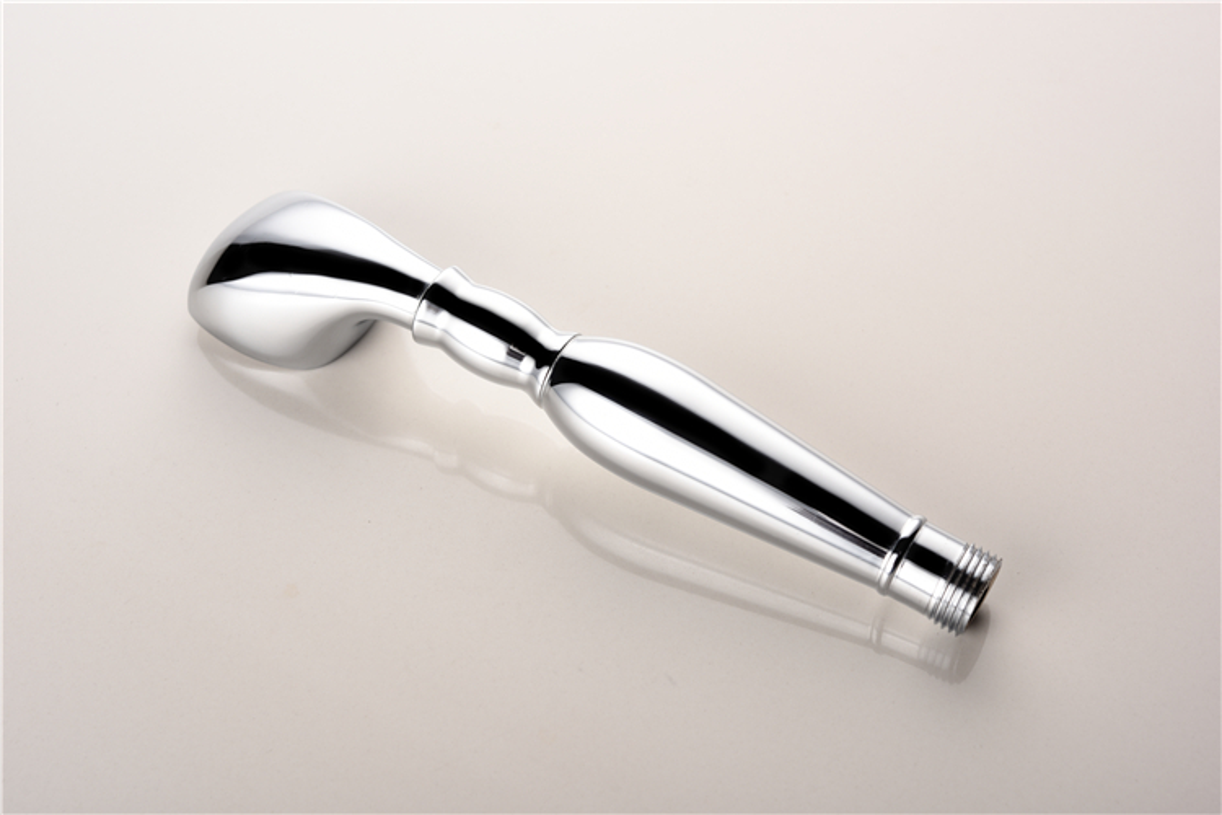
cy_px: 408
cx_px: 611
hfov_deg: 33.4
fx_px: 2037
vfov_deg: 22.6
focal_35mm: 60
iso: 100
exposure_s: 1/160
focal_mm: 60
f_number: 10
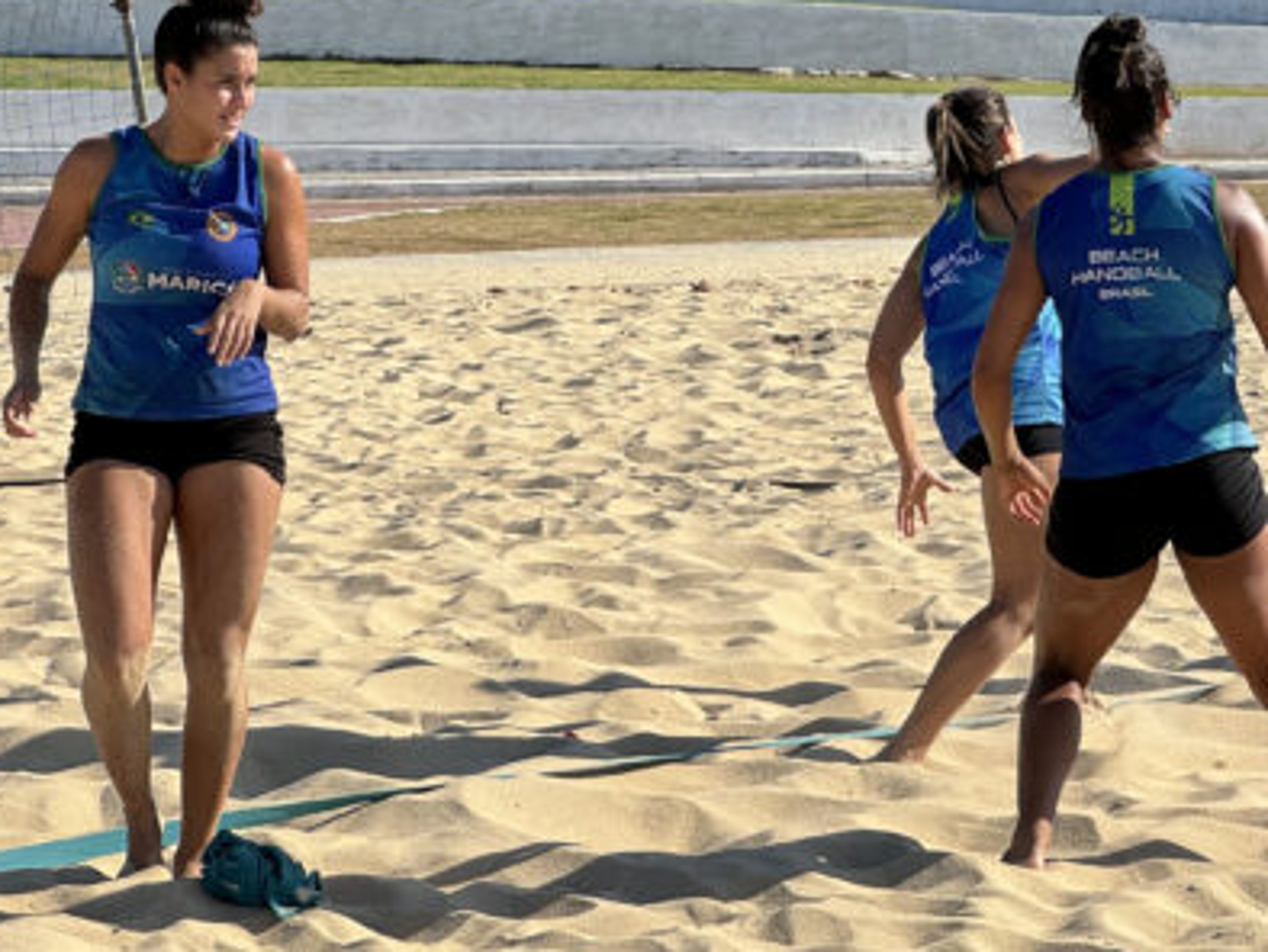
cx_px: 908
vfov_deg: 9.9
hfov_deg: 13.1
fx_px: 5498
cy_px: 241
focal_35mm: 150
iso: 25
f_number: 2.8
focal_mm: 9
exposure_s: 1/742
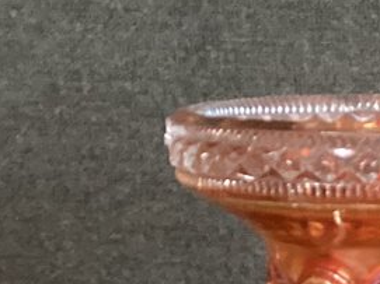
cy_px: 678
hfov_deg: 11.3
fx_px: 1898
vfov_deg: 7.9
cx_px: 428
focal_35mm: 173
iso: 400
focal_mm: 3.3
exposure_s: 1/33
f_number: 2.4
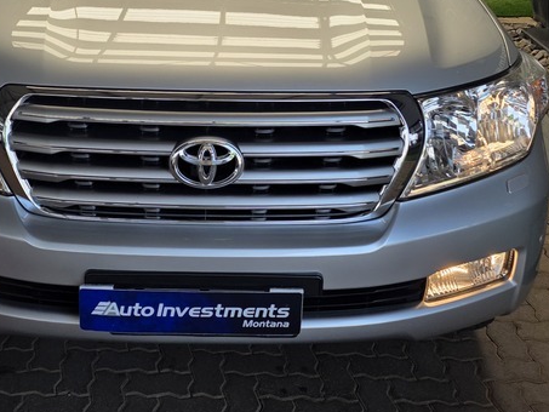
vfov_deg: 27.2
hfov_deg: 36.6
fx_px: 825
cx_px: 215
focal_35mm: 52
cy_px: 51
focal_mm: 6.25
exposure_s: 1/2140
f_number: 1.7
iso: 80
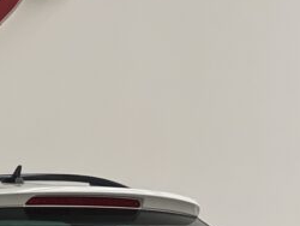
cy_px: 267
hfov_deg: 7.9
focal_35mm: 246
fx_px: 2134
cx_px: -118
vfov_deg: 6.0
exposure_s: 1/107
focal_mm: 9
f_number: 2.8
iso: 250
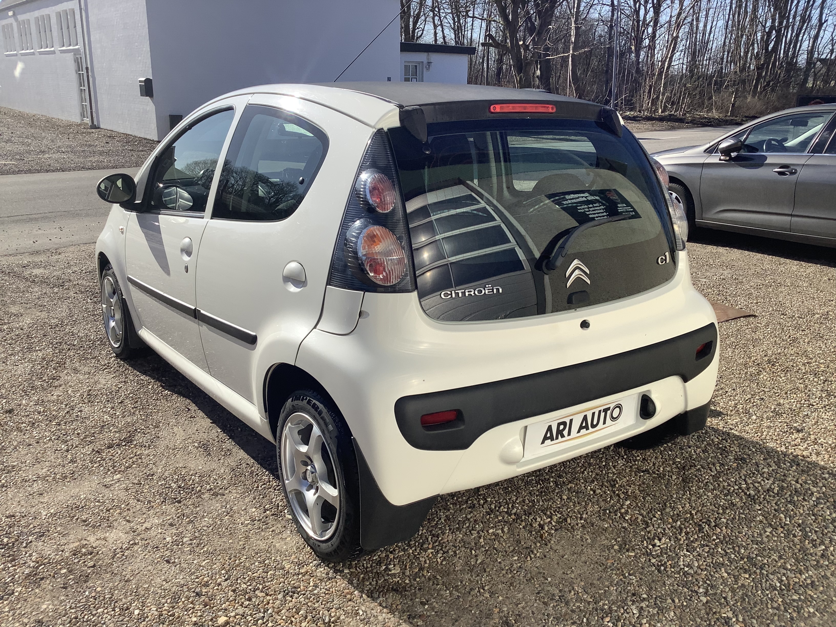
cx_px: 418
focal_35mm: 31
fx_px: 749
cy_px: 314
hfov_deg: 58.4
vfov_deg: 45.4
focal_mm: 3.3
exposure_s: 1/1538
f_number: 2.4
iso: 25
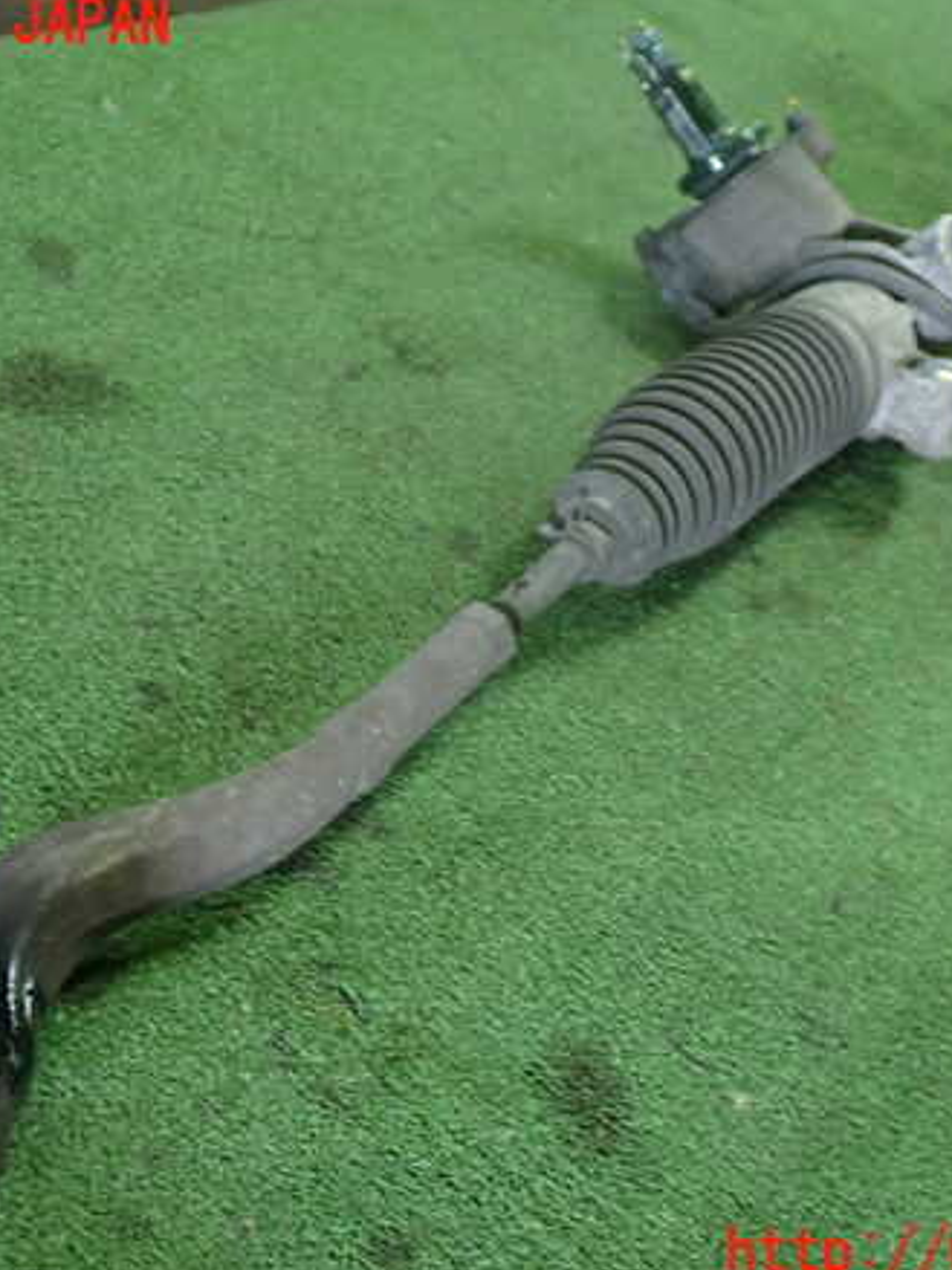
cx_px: 512
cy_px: 639
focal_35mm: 41
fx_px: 1504
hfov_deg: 35.1
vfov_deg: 45.8
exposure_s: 1/30
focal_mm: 5.4
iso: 250
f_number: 2.3
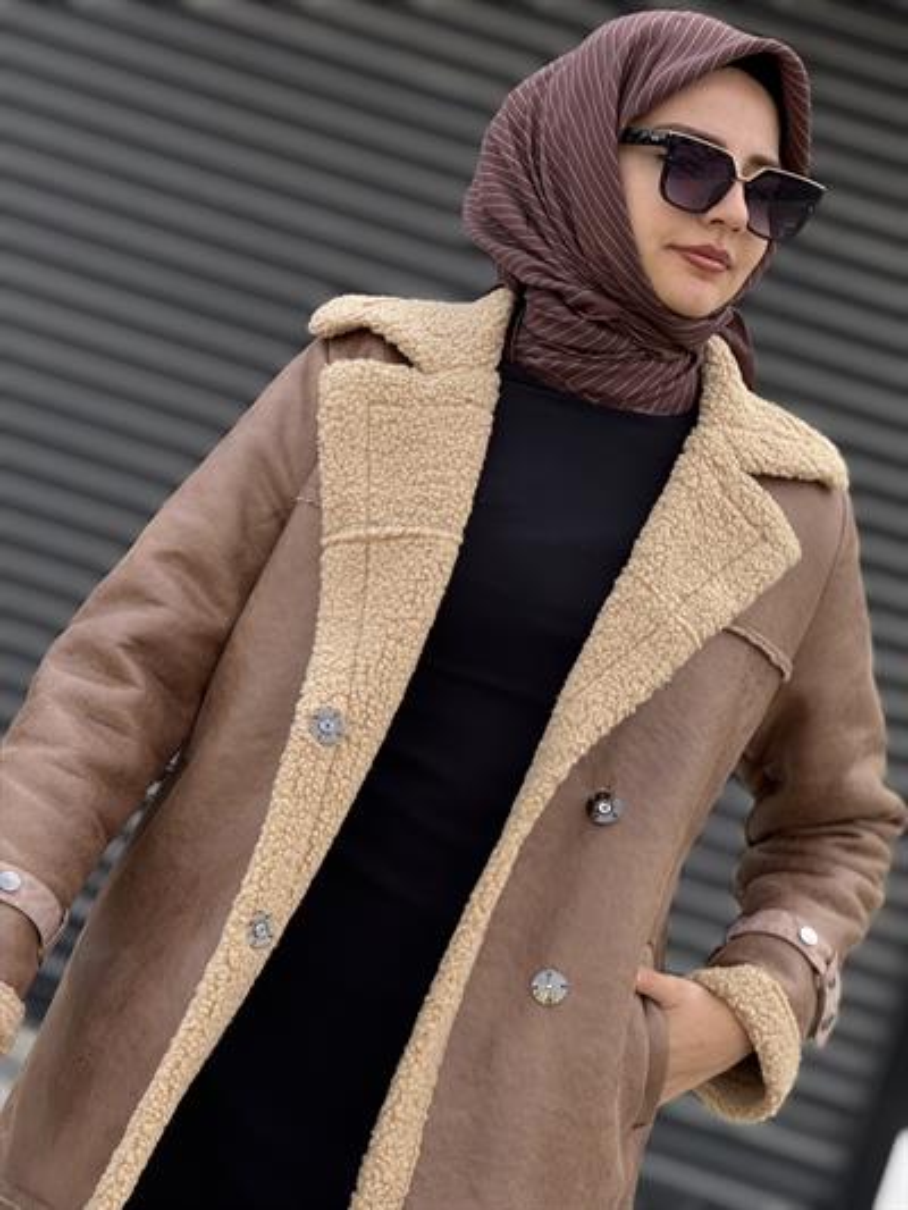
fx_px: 4195
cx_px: 454
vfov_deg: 16.4
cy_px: 605
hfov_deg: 12.4
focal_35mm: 120
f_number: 2.8
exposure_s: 1/333
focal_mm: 15.66
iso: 50
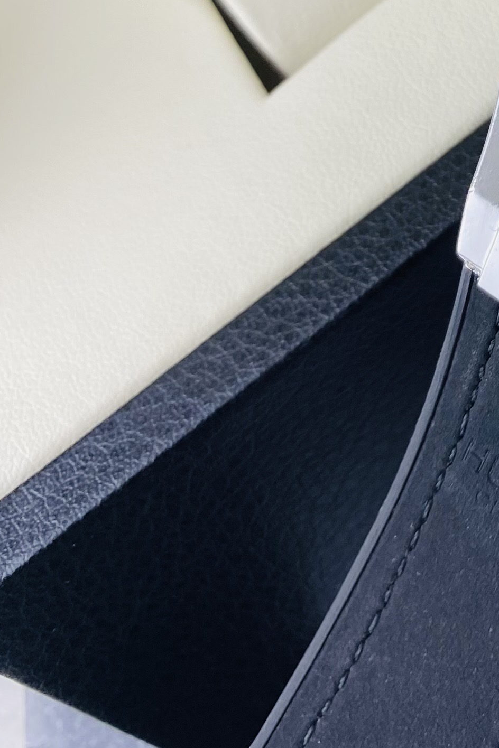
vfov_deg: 24.8
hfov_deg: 16.1
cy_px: -36
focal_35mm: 77
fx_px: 1601
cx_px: 770
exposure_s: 1/100
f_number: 1.8
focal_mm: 4.25
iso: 40
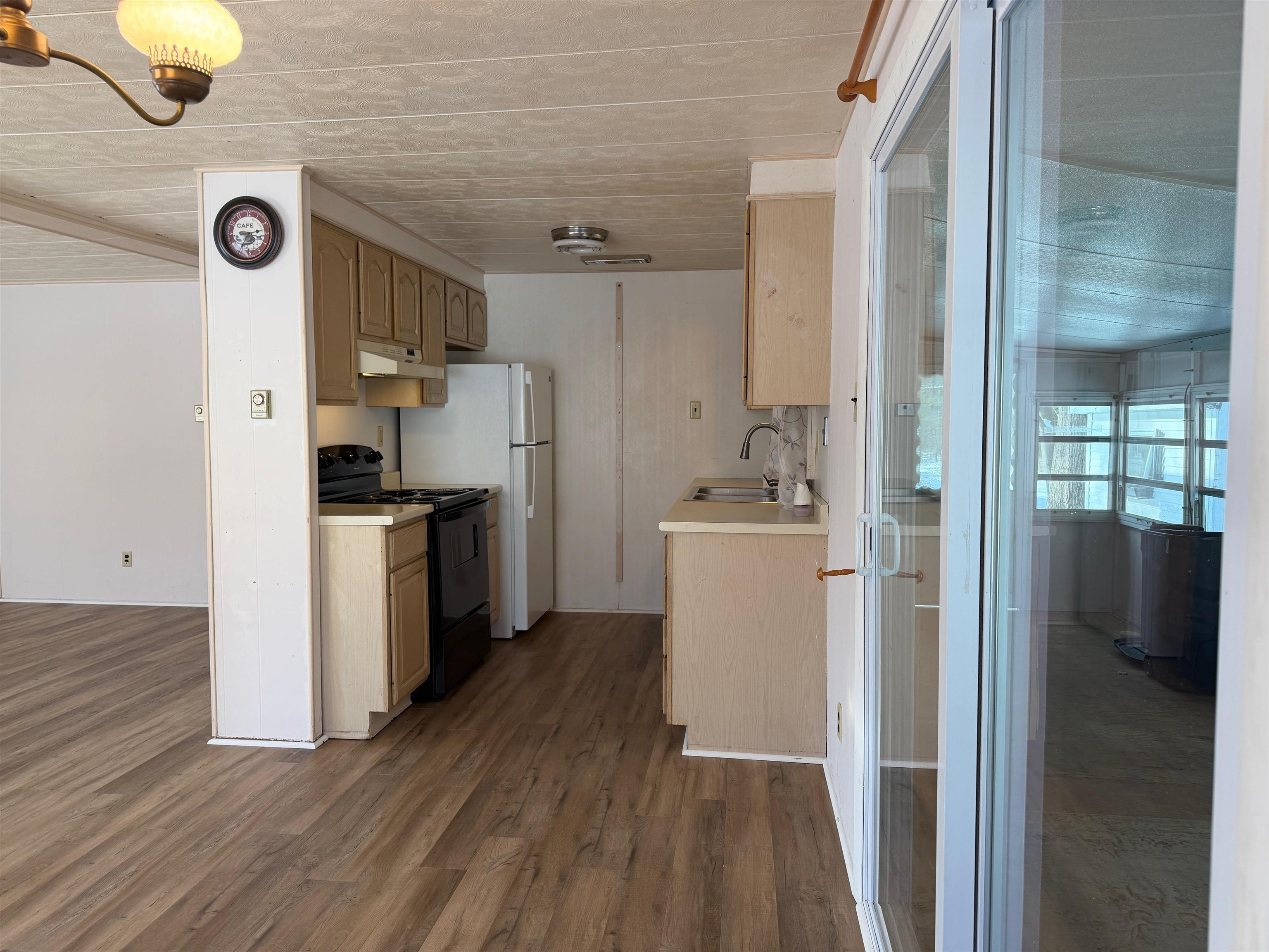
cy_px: 476
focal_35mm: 24
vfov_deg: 56.8
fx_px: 880
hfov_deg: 71.6
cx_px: 634
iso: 100
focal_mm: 6.76
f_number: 1.78
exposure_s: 1/147
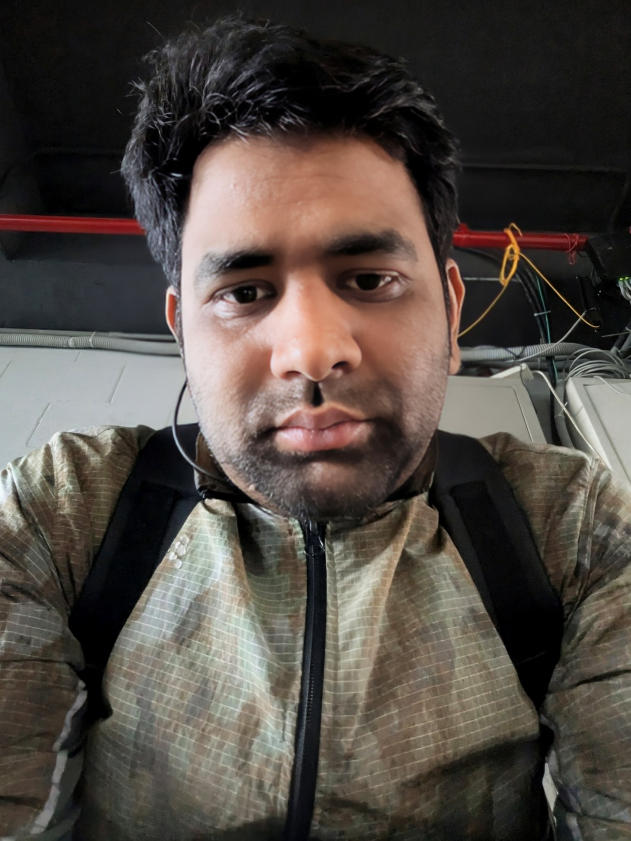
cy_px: 420
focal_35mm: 21
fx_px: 510
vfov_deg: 79.0
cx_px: 316
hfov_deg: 63.4
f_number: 2.2
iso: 1378
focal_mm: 2.74
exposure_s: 1/16.7
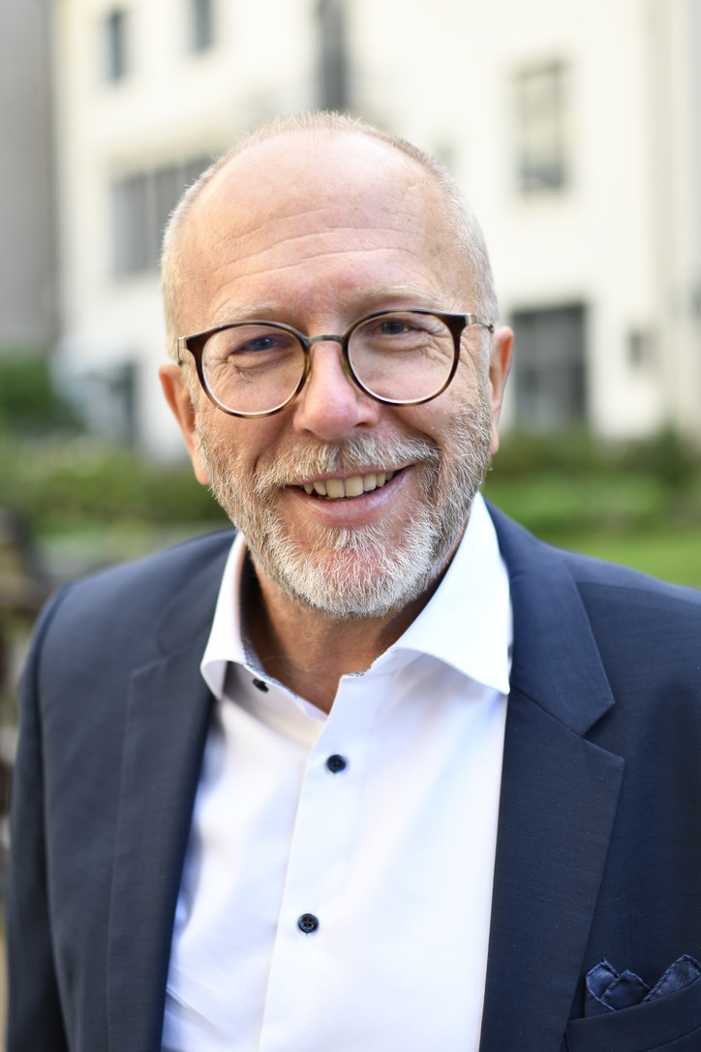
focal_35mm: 52
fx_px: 1533
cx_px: 350
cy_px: 526
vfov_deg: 37.9
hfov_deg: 25.8
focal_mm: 35
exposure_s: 1/640
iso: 100
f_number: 1.4
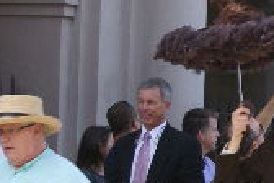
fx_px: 3014
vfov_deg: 3.5
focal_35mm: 396
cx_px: 460
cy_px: 74
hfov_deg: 5.1
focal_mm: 60
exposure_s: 1/100
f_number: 5.6
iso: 125
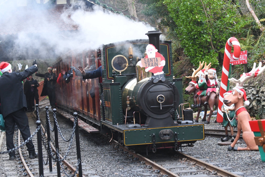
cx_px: 132
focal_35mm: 105
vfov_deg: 13.0
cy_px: 88
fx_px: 773
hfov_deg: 19.5
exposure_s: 1/160
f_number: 3.2
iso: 1250
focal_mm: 70
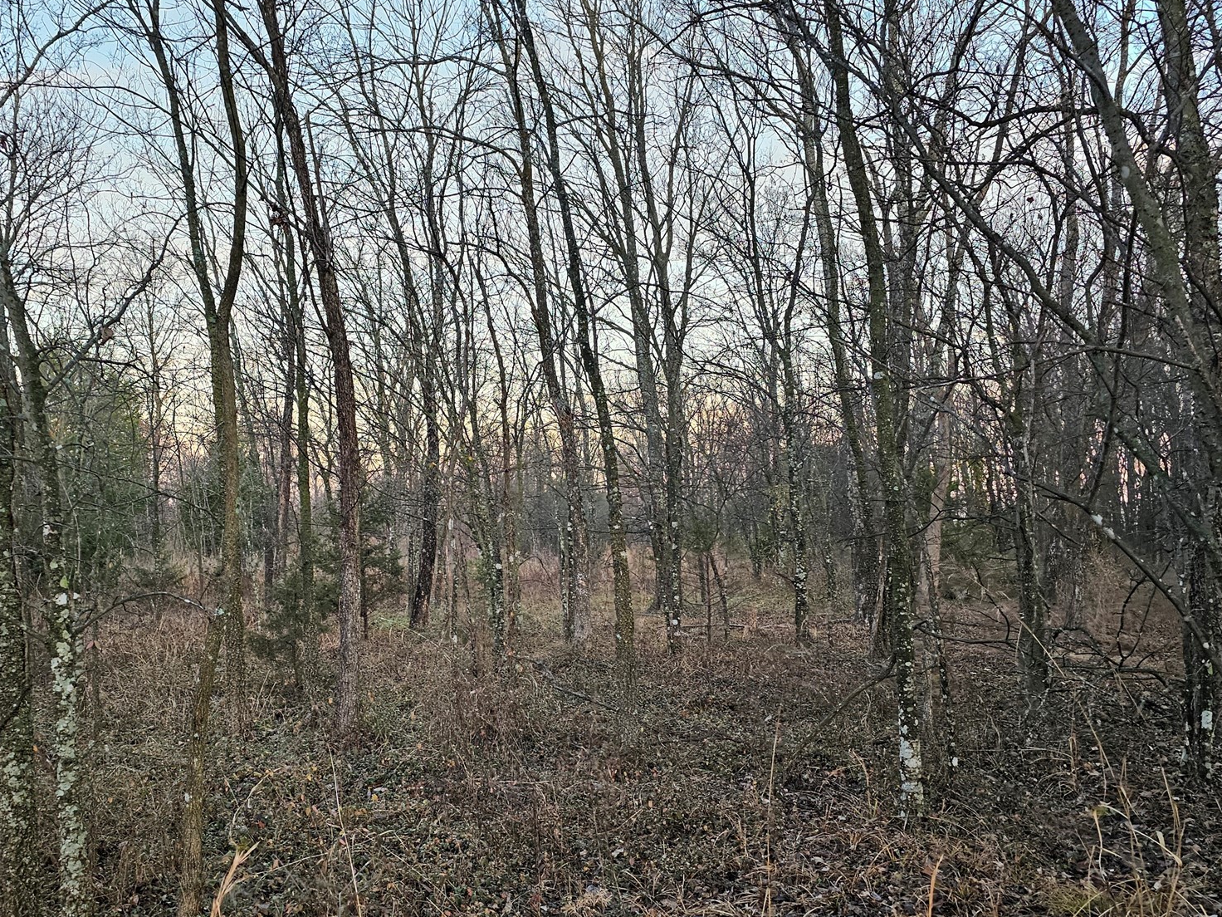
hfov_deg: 59.3
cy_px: 532
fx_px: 1059
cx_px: 464
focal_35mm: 30
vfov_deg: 46.6
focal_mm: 6.3
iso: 200
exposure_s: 1/120
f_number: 1.7
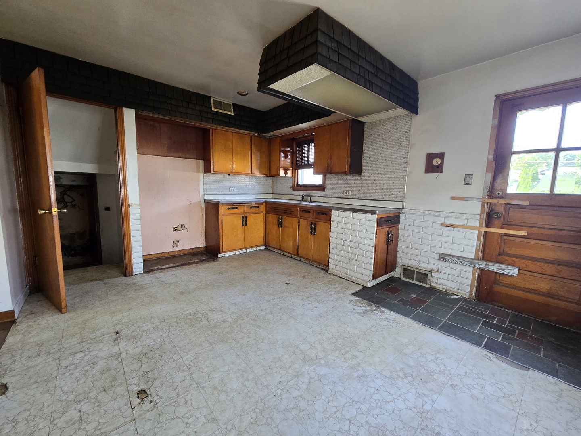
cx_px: 290
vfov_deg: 89.9
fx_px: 218
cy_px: 218
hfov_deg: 106.2
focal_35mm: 13
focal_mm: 2.2
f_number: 2.2
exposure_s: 1/60
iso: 160
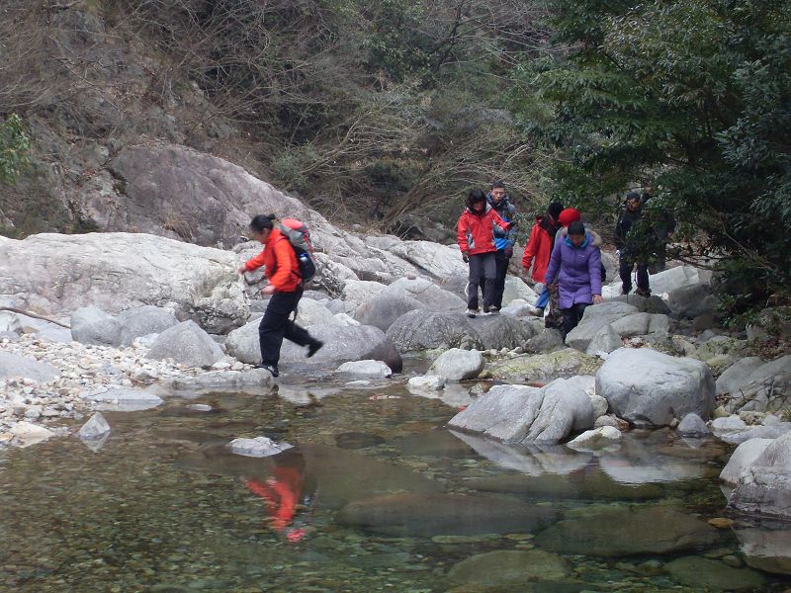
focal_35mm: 95
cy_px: 296
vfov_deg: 15.6
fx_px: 2171
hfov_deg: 20.7
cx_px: 396
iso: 200
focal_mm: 15.3
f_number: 4.8
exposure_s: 1/90
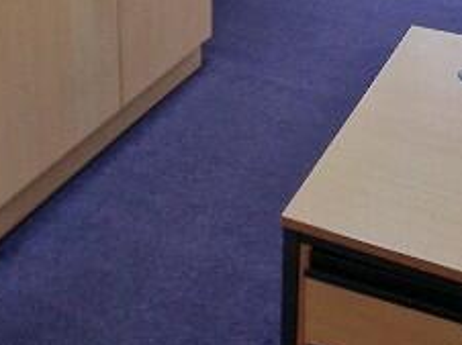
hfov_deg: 32.7
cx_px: 215
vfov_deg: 22.8
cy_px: -69
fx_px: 787
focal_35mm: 59
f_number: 2.2
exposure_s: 1/50
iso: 100
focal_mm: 2.2
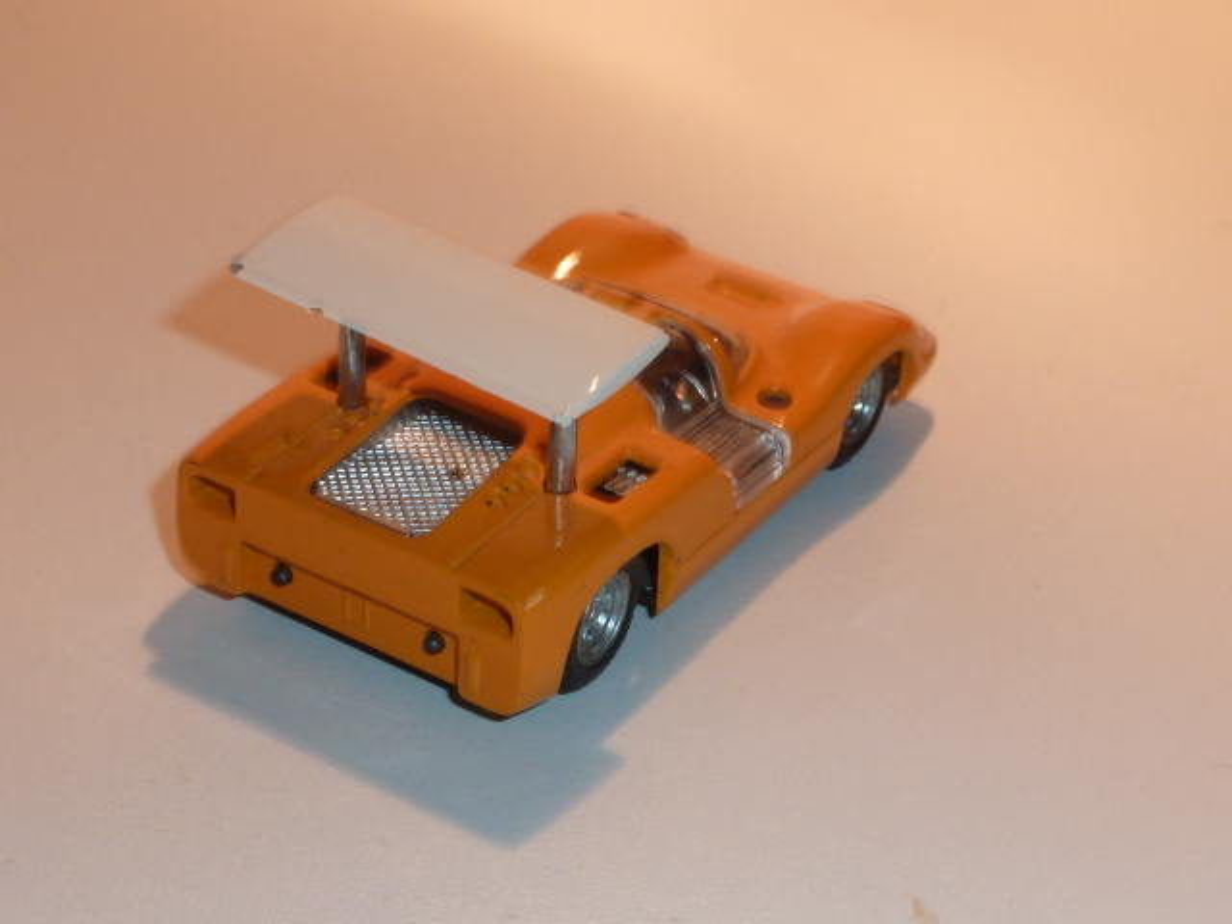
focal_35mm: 76
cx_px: 616
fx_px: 2705
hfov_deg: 25.7
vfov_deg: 19.4
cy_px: 462
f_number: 4
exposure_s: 1/30
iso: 100
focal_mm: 6.9
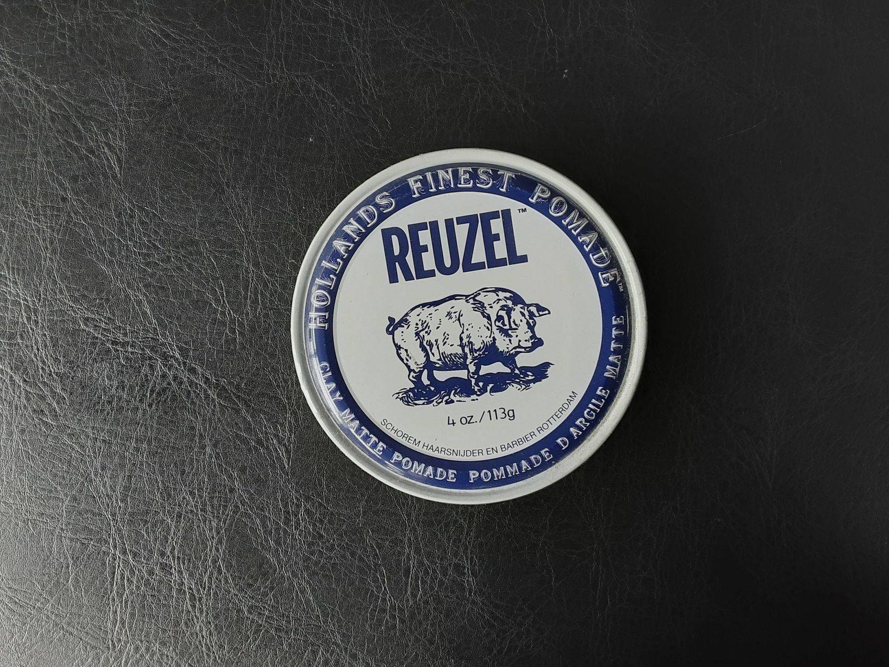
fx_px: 719
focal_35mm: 28
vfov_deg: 49.7
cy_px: 334
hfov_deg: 63.4
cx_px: 444
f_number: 1.9
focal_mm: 2.9
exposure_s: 1/100
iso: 64
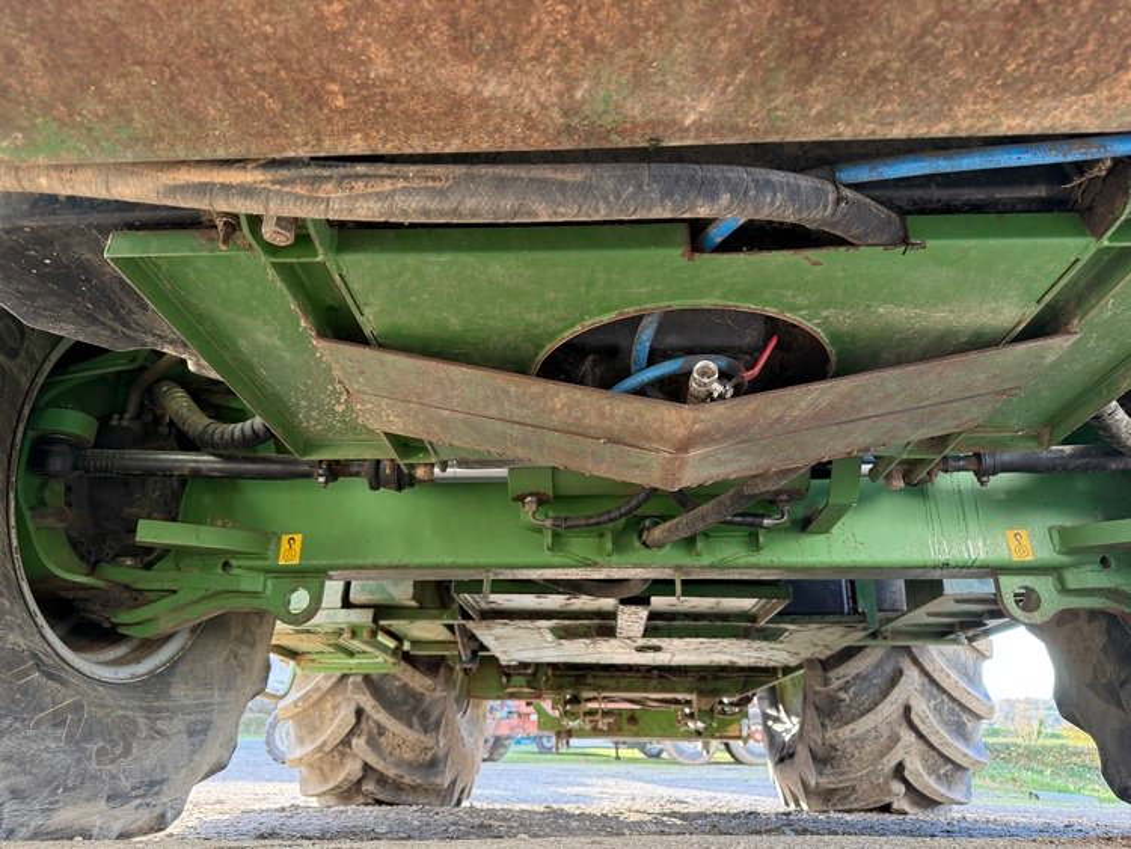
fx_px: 784
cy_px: 424
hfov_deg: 71.6
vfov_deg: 56.8
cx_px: 566
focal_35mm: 24
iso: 200
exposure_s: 1/85
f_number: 1.78
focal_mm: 6.76
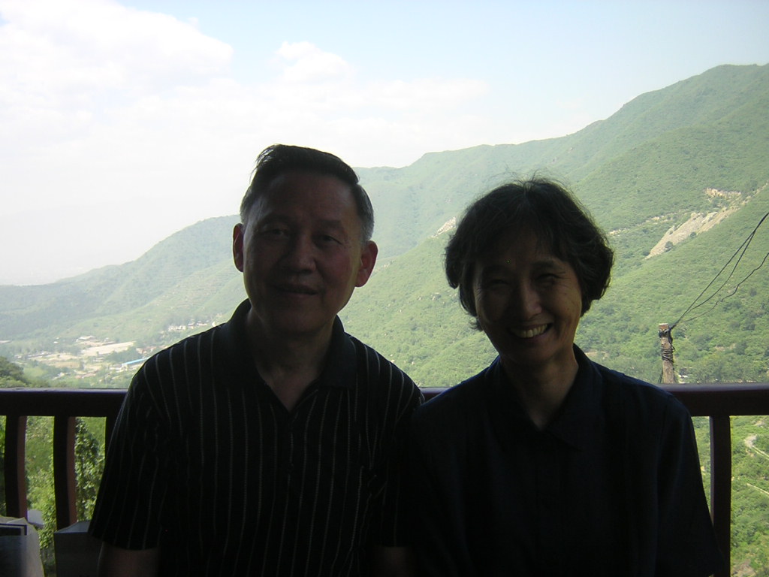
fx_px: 800
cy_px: 288
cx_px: 384
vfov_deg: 39.7
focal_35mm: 36
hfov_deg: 51.4
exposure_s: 1/446
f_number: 2.6
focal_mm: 4.7
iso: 100
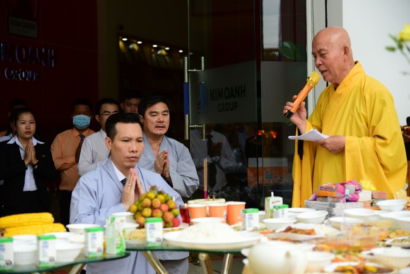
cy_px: 137
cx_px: 205
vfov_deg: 19.5
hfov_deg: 28.8
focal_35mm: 70
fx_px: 798
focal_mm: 70
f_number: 4
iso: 320
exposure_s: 1/640
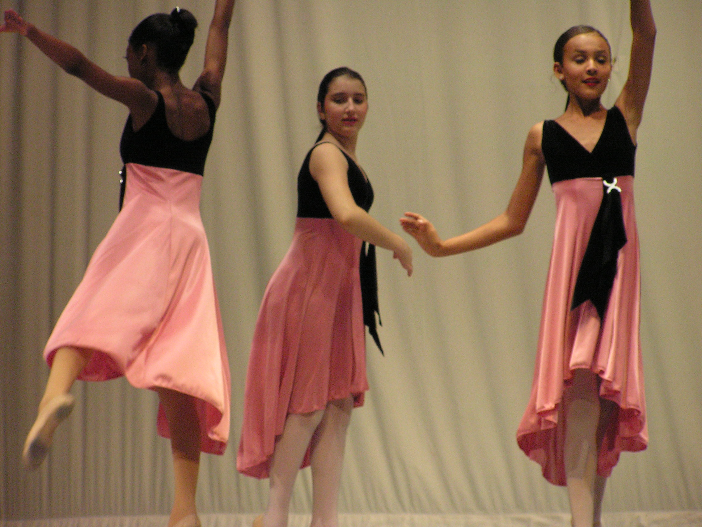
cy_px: 264
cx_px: 351
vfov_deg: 6.5
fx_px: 4644
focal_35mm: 229
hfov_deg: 8.6
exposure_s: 1/100
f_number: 3.2
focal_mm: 38.1
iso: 200
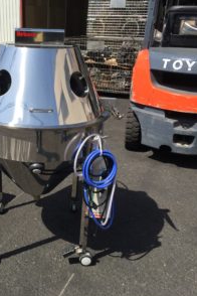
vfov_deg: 47.4
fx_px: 337
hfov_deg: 31.8
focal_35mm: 41
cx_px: 40
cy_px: 150
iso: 32
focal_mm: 4.15
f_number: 2.2
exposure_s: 1/1464
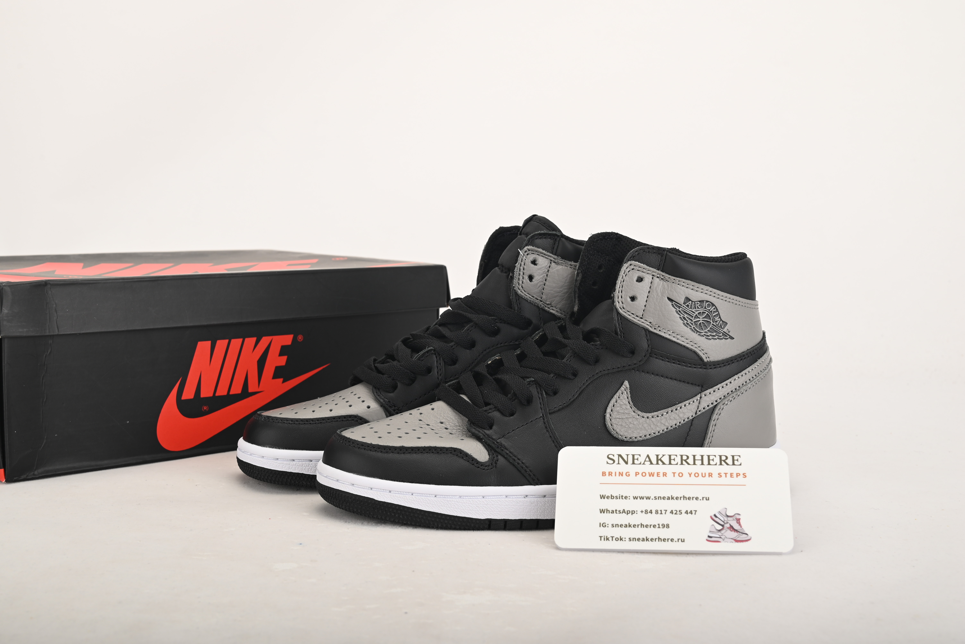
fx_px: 1260
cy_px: 322
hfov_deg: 41.9
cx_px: 482
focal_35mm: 47
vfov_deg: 28.7
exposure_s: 1/200
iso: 100
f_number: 11
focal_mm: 47
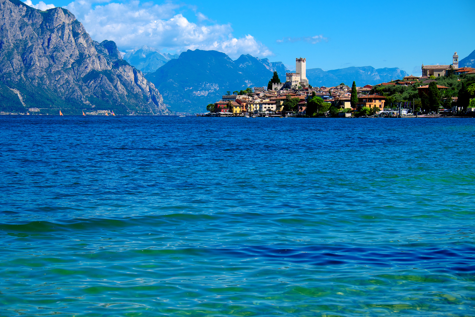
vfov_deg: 16.5
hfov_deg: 24.5
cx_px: 238
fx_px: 1095
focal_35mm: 83
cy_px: 158
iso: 200
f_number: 8
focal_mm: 55
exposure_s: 1/420
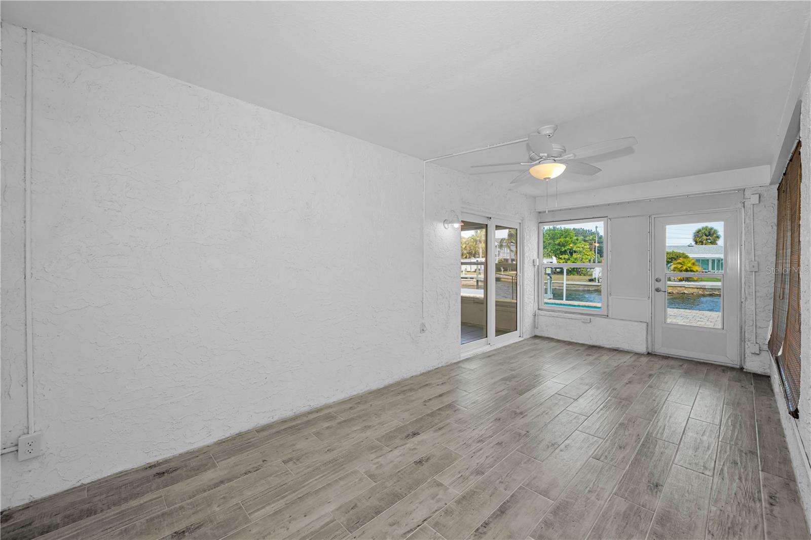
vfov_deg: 81.2
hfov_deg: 104.3
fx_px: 315
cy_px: 270
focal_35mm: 14
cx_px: 406
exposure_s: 1/125
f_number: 8
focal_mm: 14
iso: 160
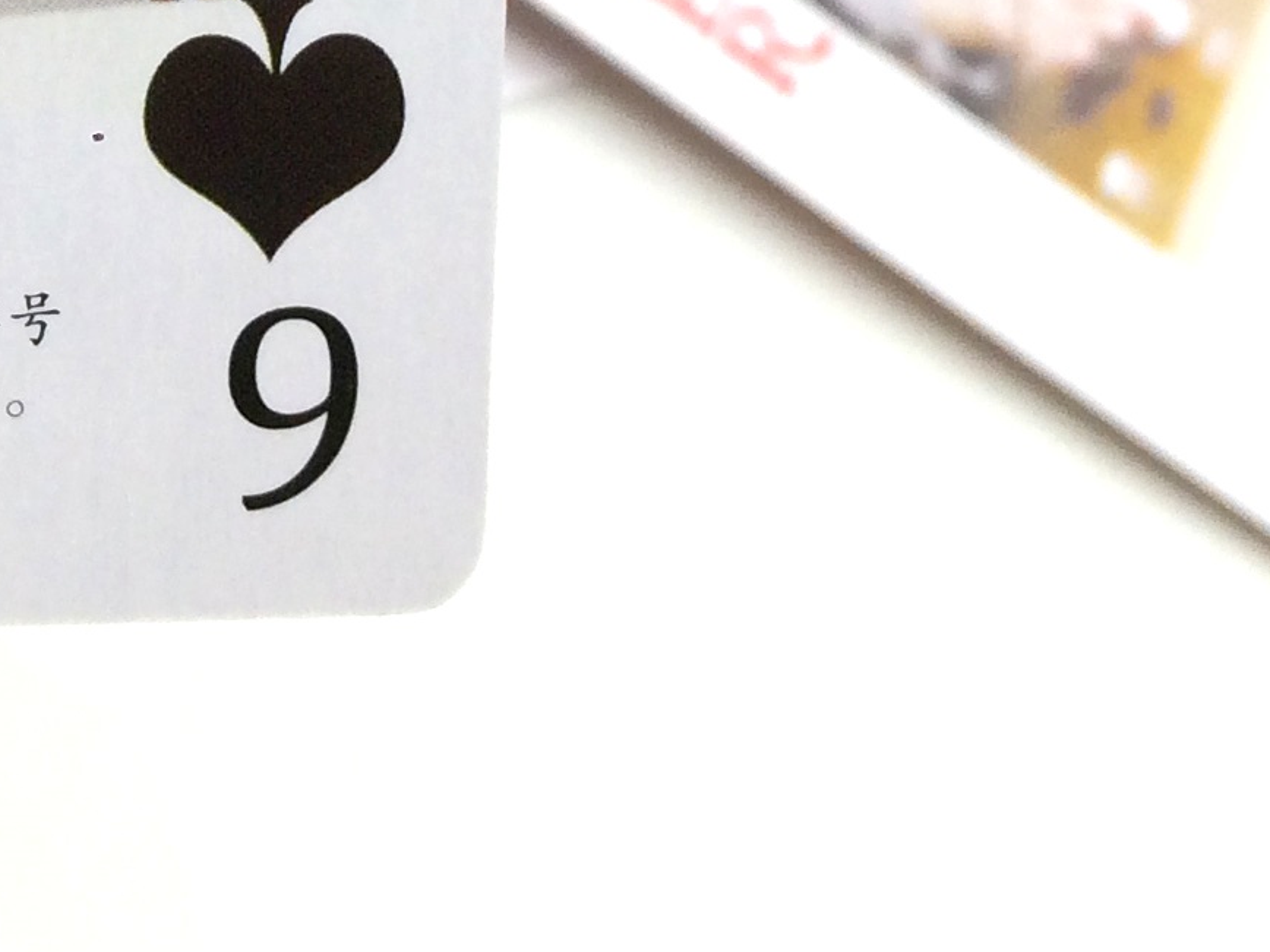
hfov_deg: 16.9
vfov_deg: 12.5
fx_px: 3999
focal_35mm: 109
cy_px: -687
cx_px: -405
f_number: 2.2
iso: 32
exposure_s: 1/215
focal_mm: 4.15
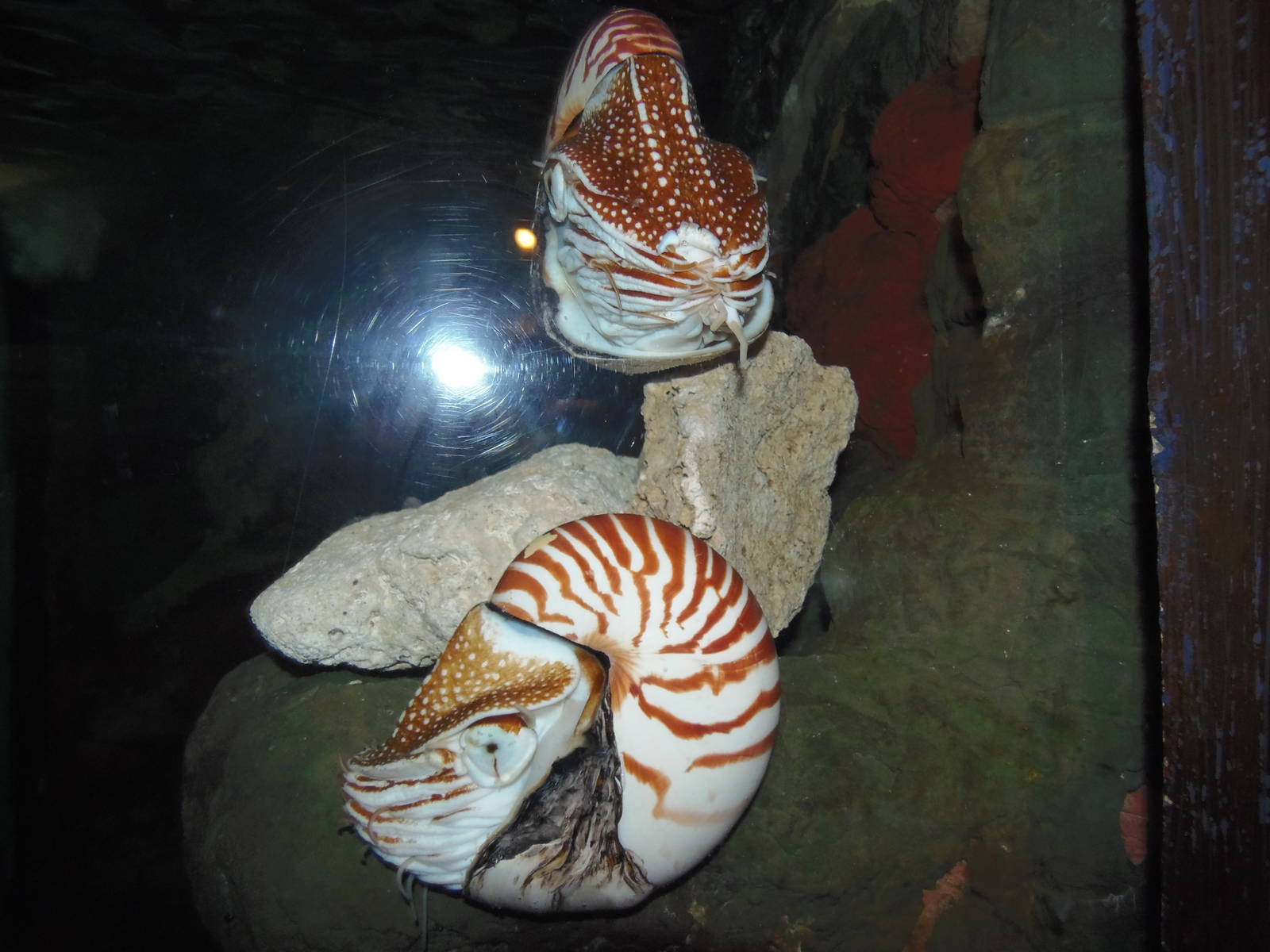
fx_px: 881
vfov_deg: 56.8
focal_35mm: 24
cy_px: 476
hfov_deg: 71.6
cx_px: 635
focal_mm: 4.3
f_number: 2.9
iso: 200
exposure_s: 1/30
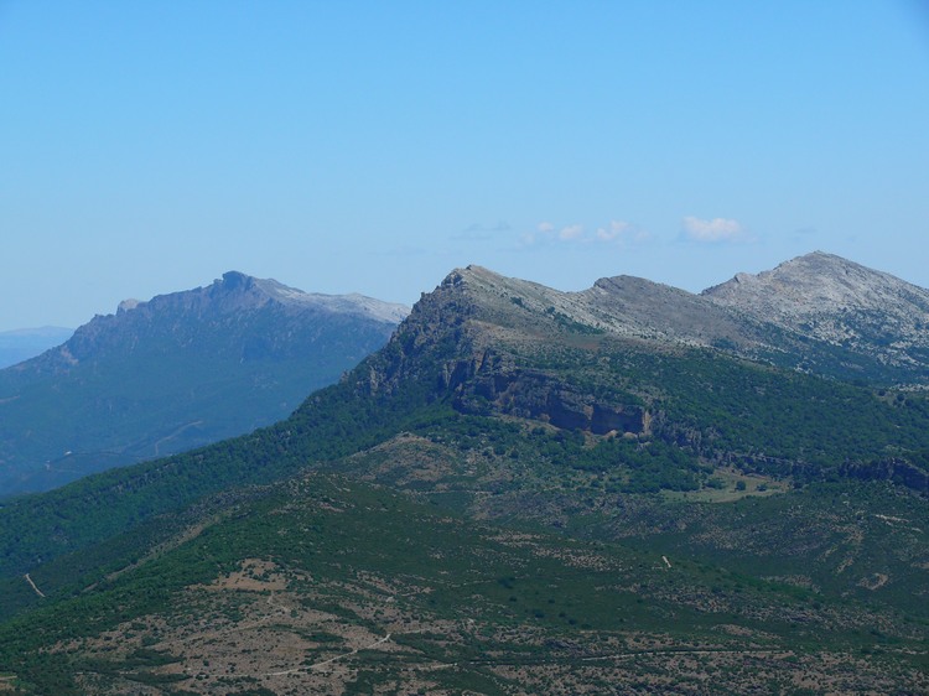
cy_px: 348
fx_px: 2576
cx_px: 464
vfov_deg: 15.4
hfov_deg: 20.4
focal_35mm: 96
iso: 100
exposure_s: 1/320
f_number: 5.6
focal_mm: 20.4
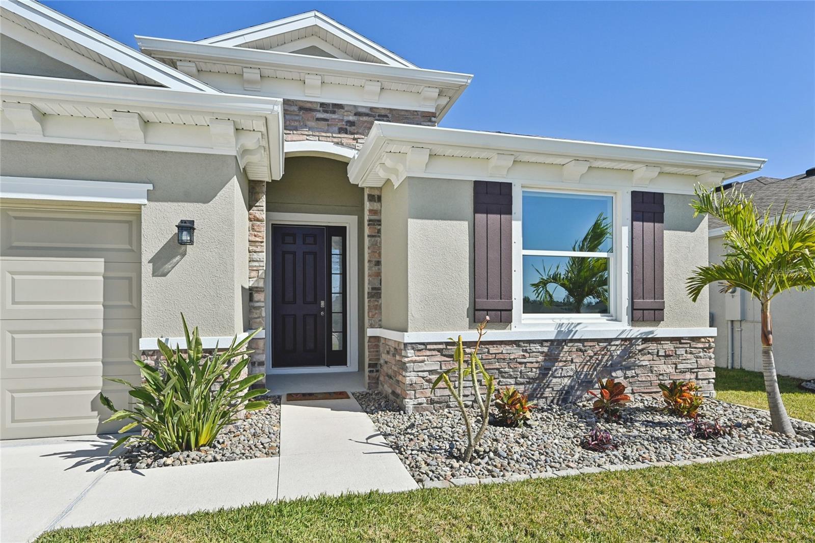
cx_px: 408
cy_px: 272
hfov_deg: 82.6
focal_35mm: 20
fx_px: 464
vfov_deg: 60.7
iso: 400
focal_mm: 20.5
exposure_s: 1/1600
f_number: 8
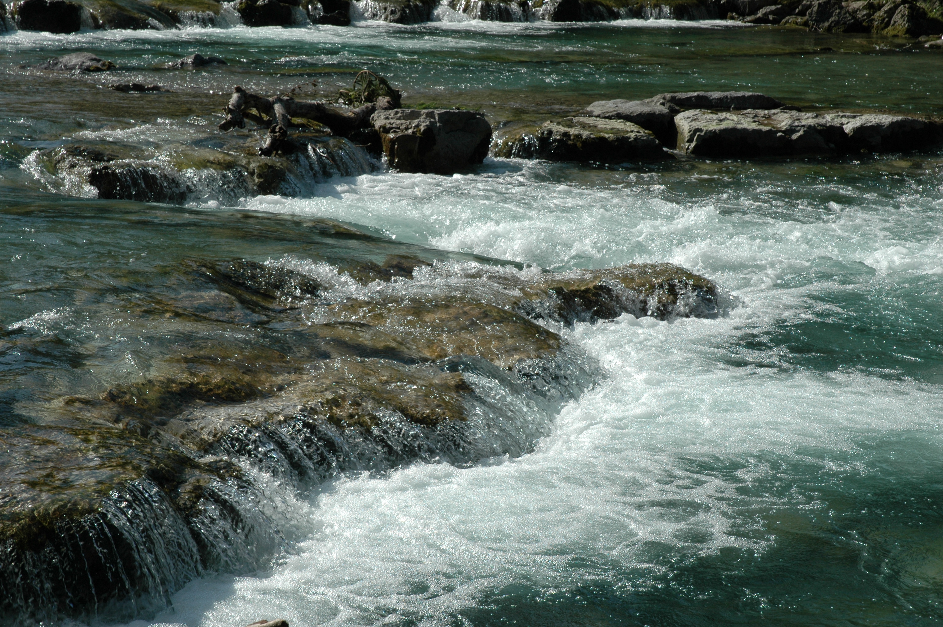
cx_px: 472
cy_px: 314
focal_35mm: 82
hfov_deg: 24.6
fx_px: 2159
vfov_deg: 16.5
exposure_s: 1/400
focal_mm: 55
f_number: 10
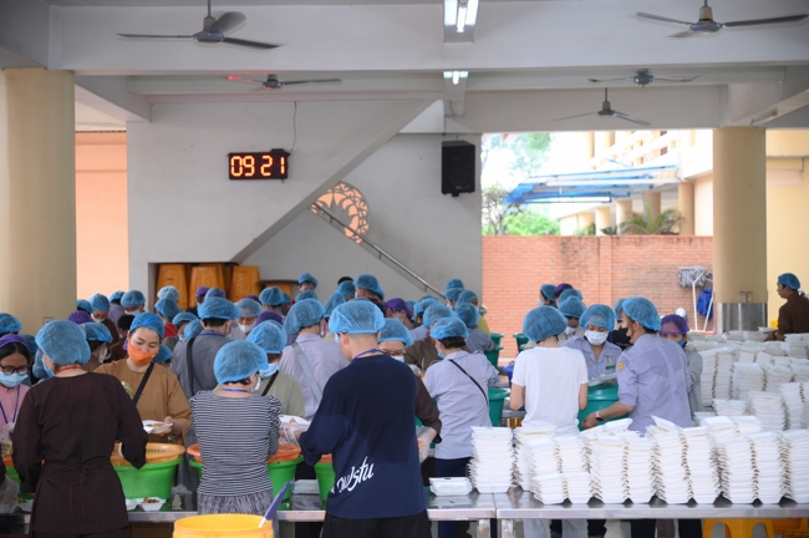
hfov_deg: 30.5
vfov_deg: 20.6
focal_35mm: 66
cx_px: 404
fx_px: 1482
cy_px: 269
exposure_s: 1/100
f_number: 4
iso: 1000
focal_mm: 66
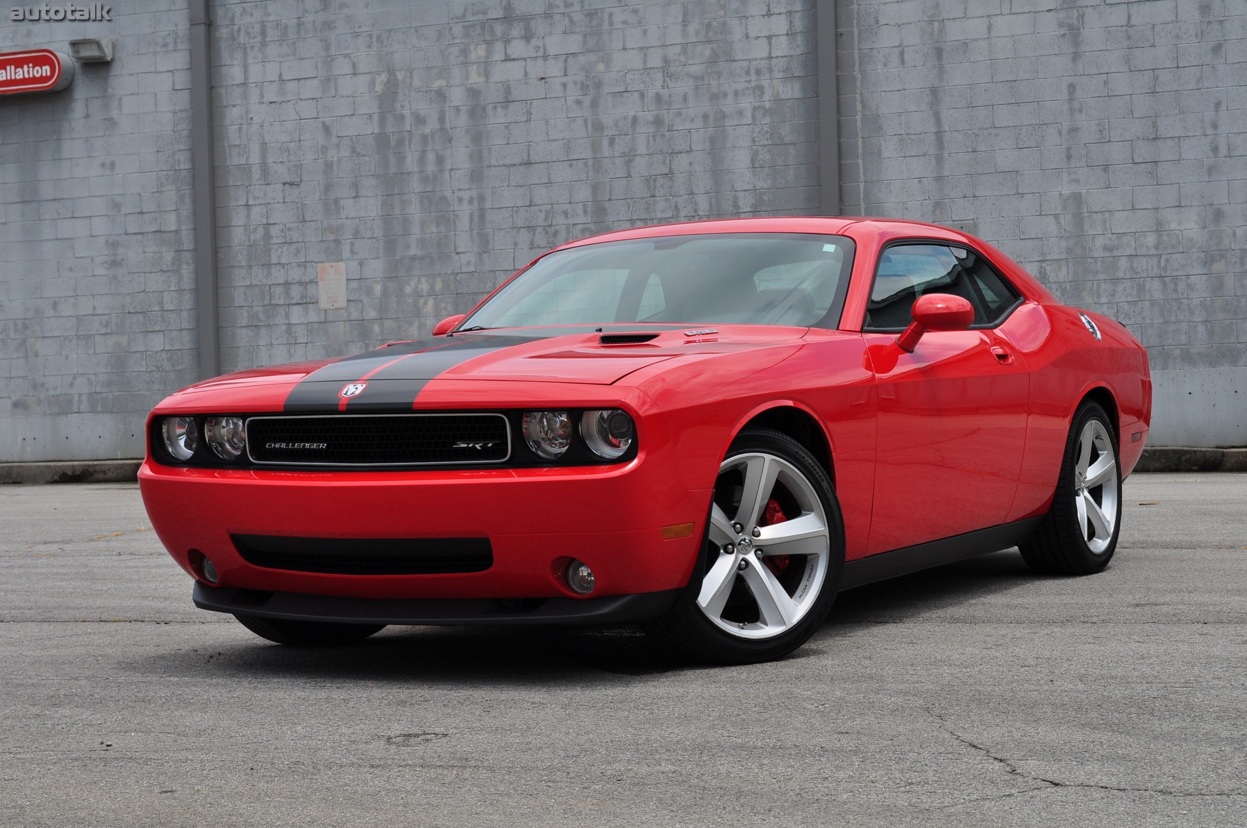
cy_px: 414
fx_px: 2284
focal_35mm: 66
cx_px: 624
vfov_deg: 20.6
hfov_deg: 30.5
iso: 200
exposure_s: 1/320
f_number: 10
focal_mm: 44
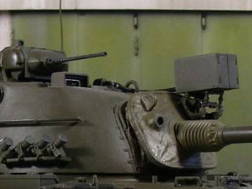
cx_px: 127
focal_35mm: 141
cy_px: 191
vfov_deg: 10.4
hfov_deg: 14.0
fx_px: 1026
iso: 50
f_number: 3.5
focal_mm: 7.4
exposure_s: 1/14.7
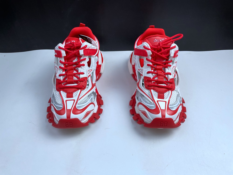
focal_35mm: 26
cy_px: 88
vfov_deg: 53.1
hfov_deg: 67.3
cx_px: 116
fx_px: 175
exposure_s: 1/121
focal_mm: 4.2
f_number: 1.6
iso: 40
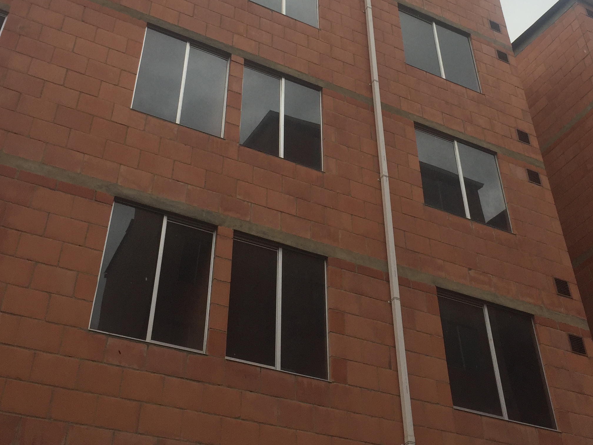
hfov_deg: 40.3
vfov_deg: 30.3
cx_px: 348
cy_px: 108
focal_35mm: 47
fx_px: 805
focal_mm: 4.15
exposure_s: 1/3049
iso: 32
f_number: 2.2
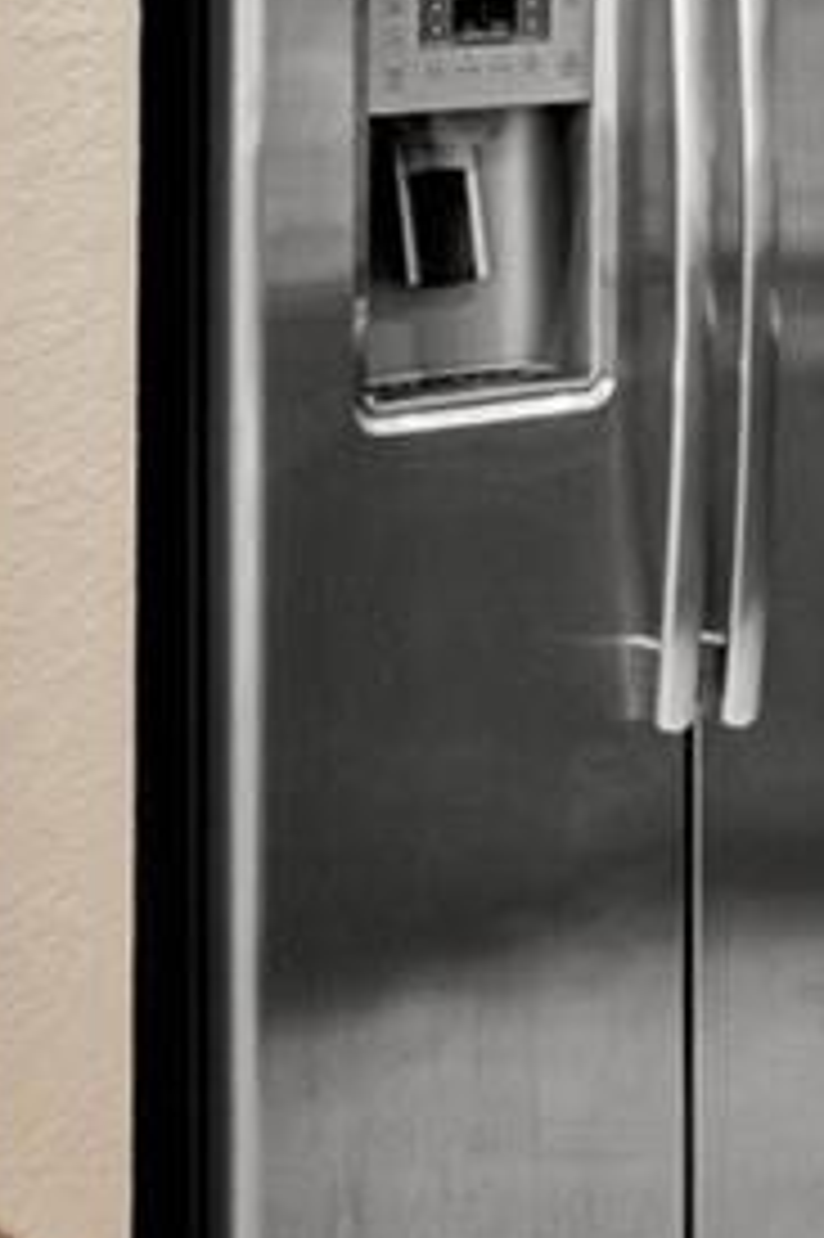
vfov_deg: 20.3
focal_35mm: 96
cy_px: -122
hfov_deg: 12.8
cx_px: 1526
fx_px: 3297
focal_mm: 11
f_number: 8
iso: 250
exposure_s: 1/13
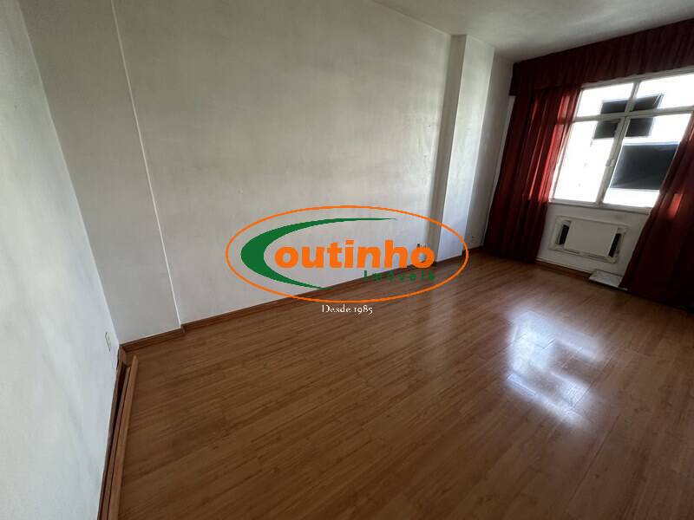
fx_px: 281
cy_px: 260
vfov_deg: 85.7
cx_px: 347
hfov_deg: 102.1
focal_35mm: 14
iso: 160
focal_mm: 2.22
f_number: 2.2
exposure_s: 1/60
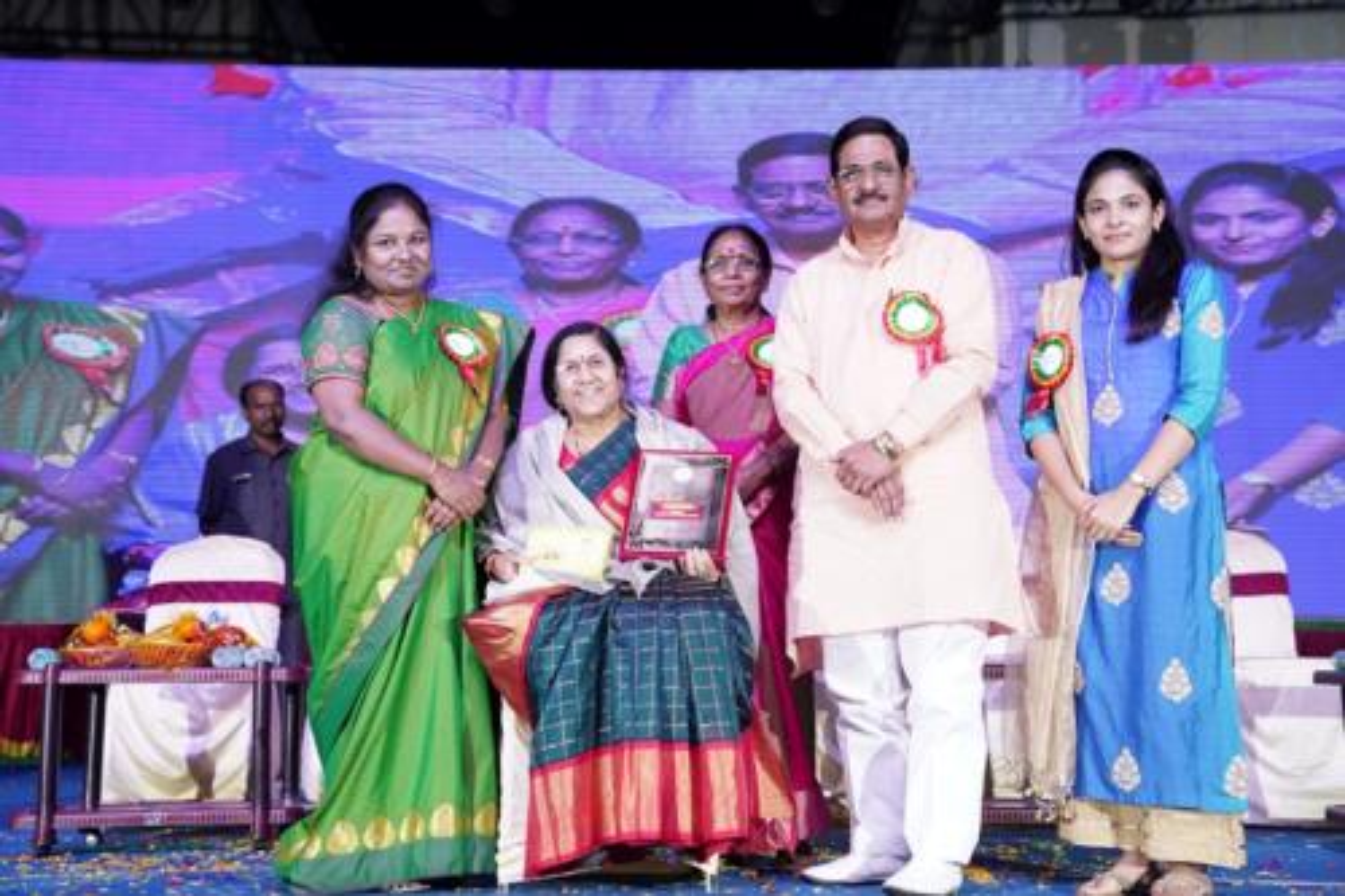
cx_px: 672
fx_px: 2017
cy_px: 448
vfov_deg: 25.0
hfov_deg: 36.9
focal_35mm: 54
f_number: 4
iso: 200
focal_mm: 54
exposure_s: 1/200
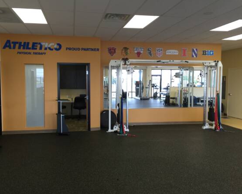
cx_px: 112
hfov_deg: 57.1
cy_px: 98
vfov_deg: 47.1
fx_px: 222
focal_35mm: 31
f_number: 2.2
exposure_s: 1/40
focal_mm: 4.15
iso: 32
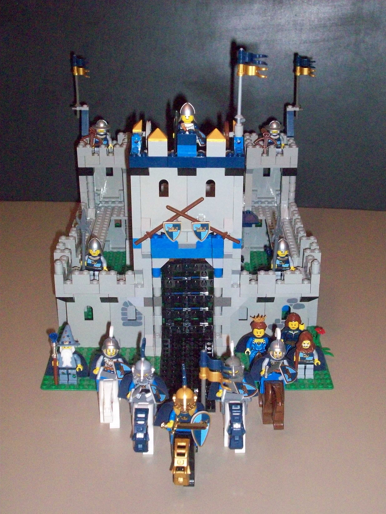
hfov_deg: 27.0
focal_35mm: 54
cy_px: 257
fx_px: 803
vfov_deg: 35.5
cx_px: 193
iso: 400
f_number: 3.4
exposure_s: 1/161
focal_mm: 9
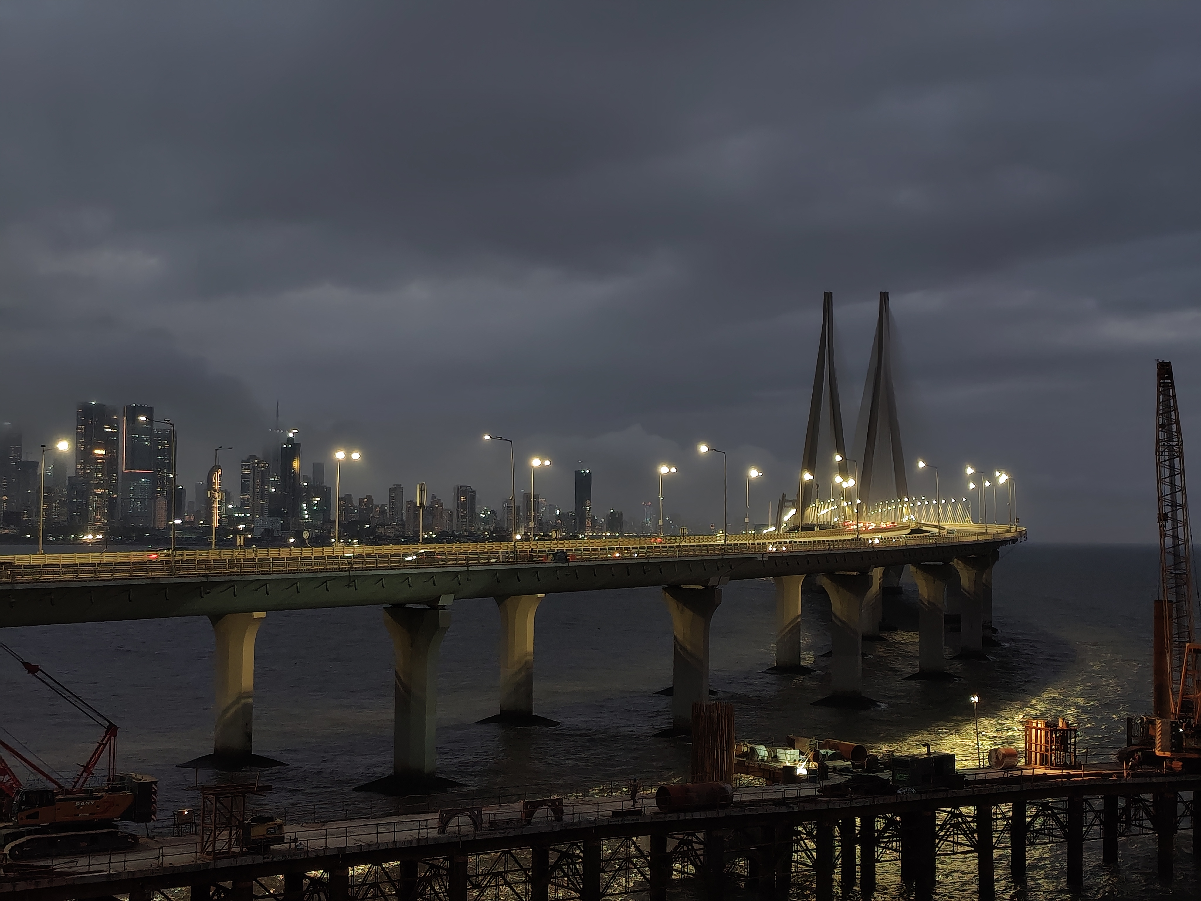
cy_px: 450
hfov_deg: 39.7
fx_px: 1665
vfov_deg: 30.3
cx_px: 600
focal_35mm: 48
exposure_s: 1/50
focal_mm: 5.84
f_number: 1.6
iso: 1000
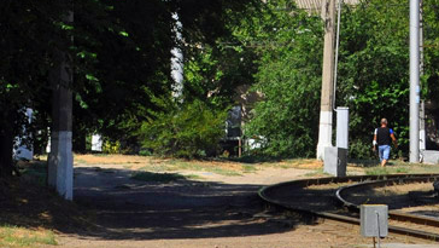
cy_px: 1
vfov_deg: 4.0
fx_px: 3493
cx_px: 608
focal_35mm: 300
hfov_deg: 7.1
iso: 200
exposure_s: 1/500
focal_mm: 58
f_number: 8
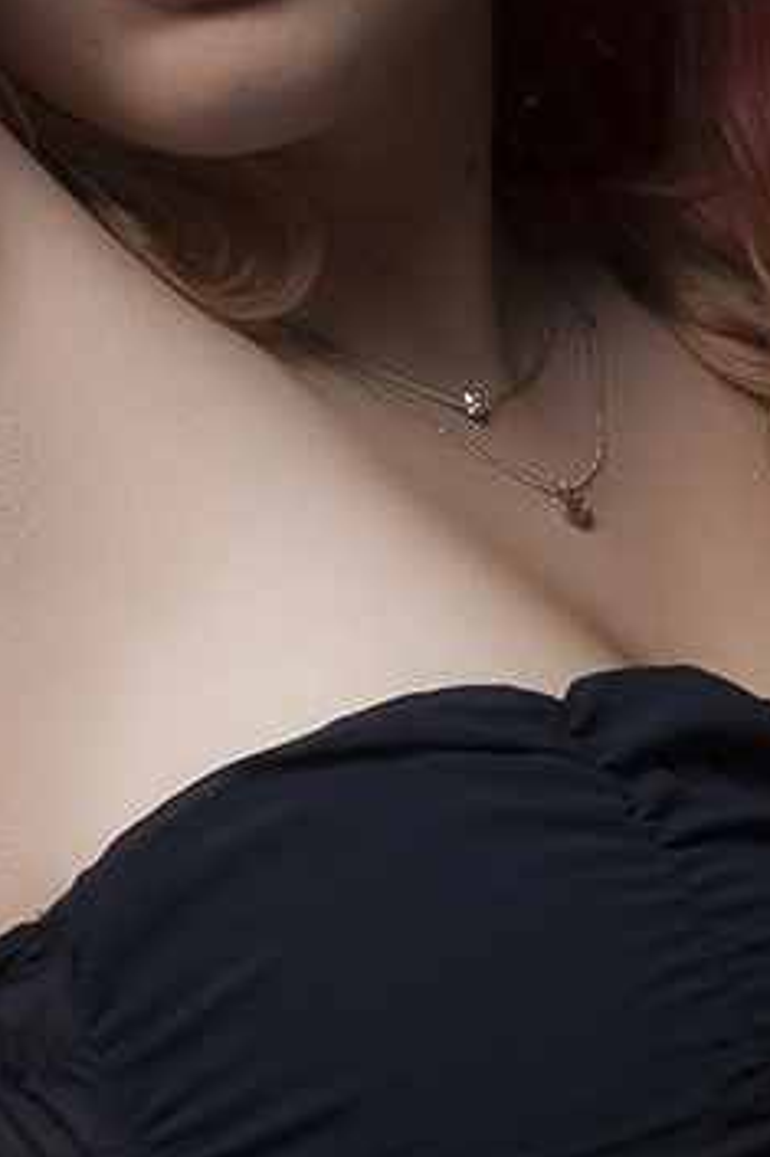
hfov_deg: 4.0
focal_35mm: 340
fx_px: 10918
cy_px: 1481
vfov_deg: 6.0
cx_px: 452
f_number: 16
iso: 200
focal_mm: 50
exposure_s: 1/500
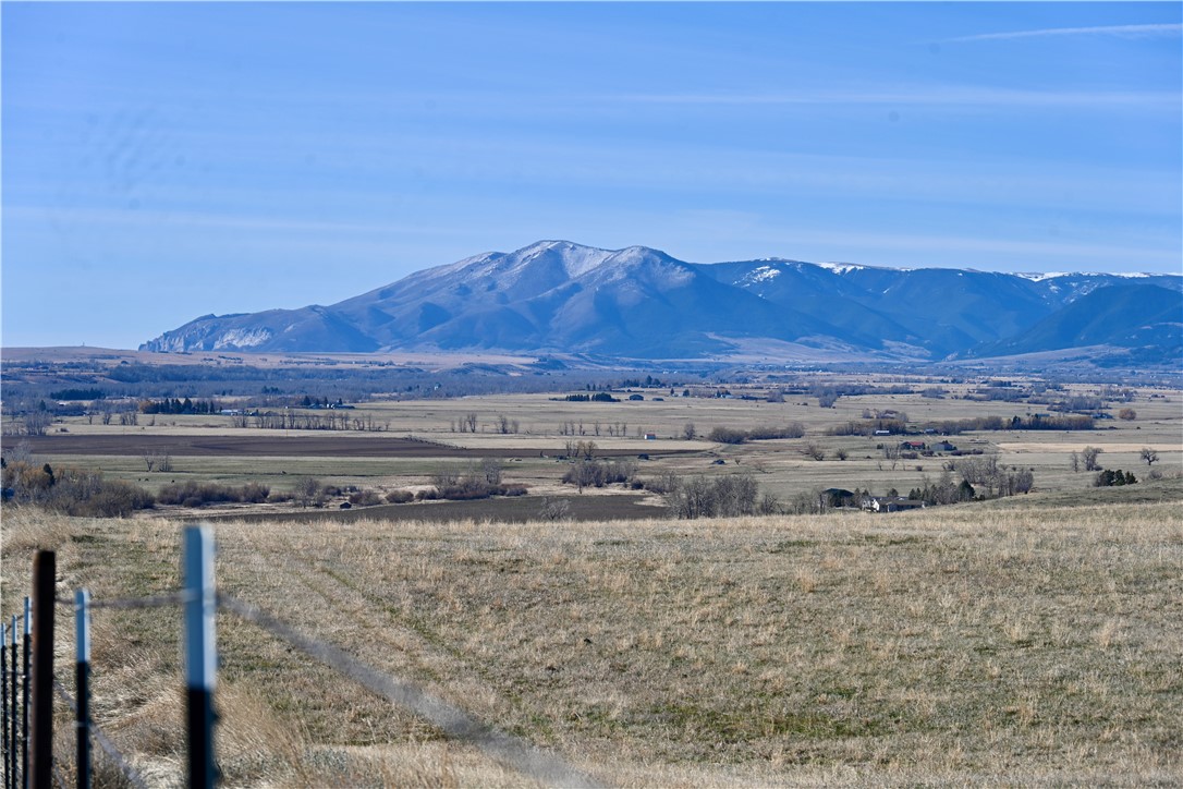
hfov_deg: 18.6
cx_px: 592
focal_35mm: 110
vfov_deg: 12.5
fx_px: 3614
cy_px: 394
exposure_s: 1/500
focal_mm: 110
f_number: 8
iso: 100
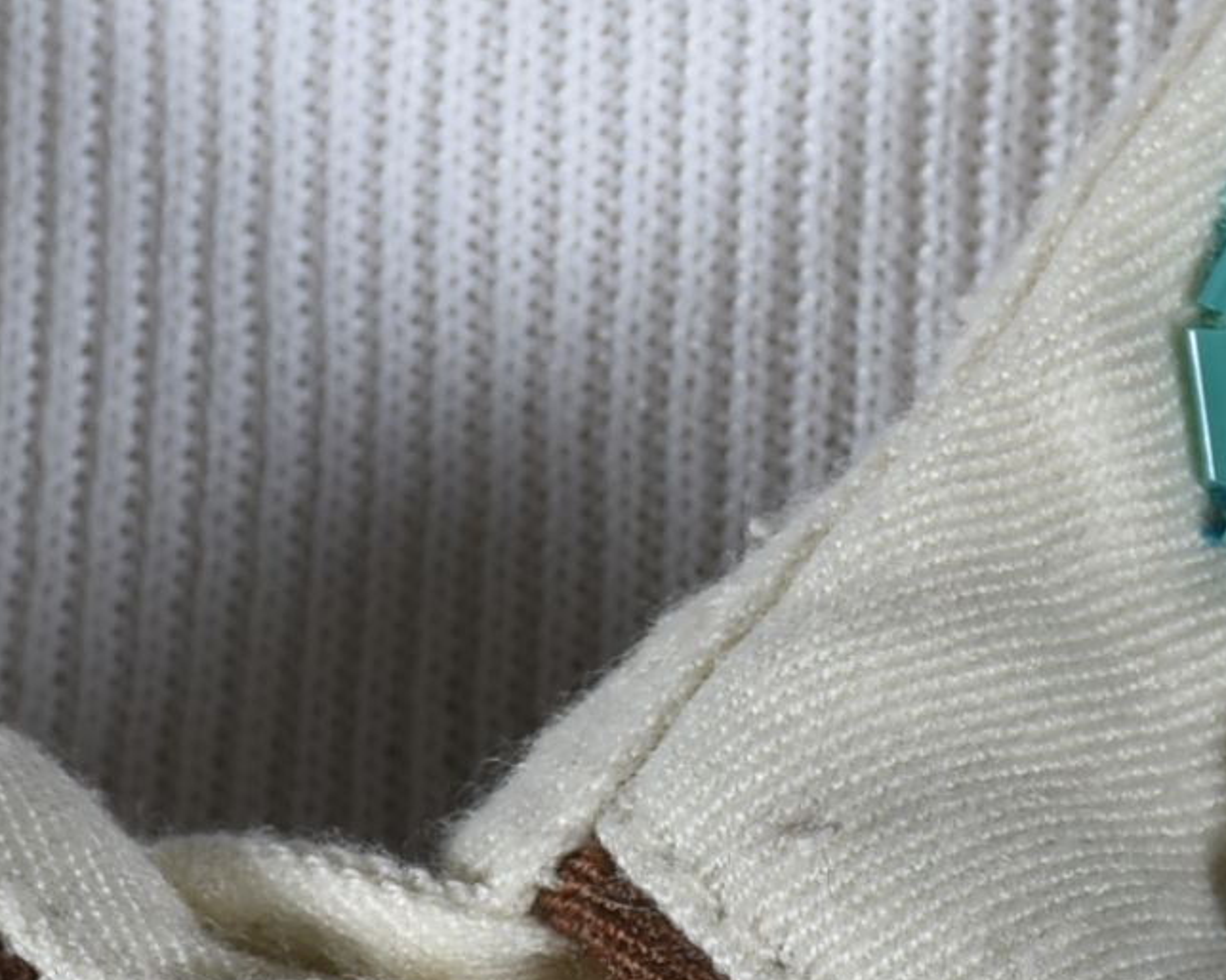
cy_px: 562
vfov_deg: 1.7
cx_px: 831
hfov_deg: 2.1
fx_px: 33299
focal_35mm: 918
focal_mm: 140
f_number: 14
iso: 200
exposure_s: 1/125
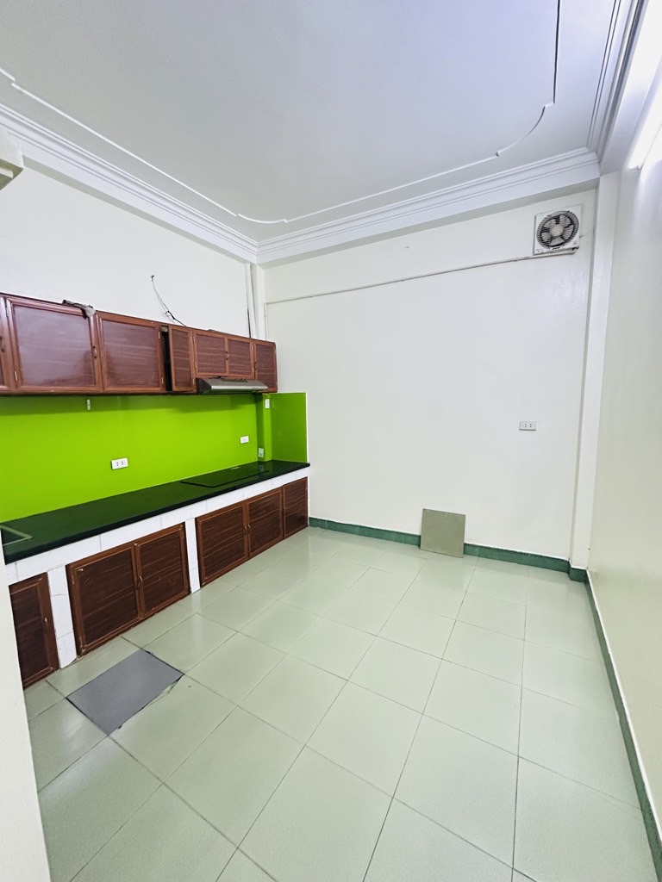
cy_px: 441
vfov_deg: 102.1
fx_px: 357
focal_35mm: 14
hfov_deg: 85.7
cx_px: 331
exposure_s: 1/50
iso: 500
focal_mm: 2.22
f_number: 2.2
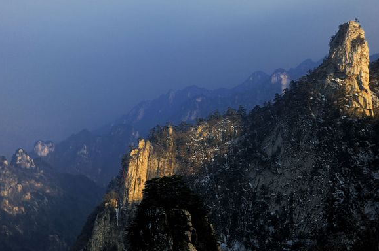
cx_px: 214
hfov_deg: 22.9
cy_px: 133
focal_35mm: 89
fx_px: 936
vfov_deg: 15.3
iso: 200
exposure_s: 1/800
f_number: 3.5
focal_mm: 52
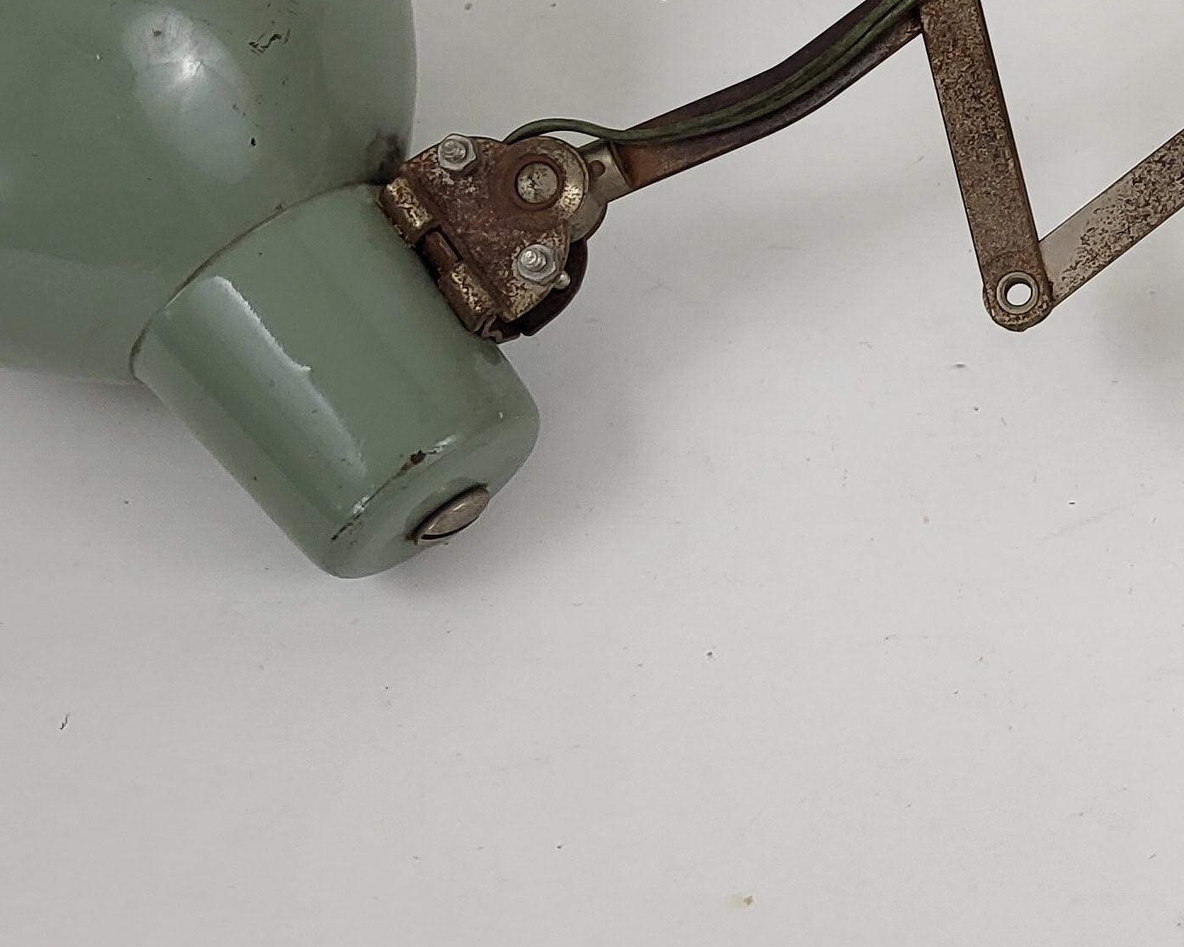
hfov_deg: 24.6
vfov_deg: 20.5
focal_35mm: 73
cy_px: 68
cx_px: 1232
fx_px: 2557
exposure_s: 1/100
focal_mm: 5.4
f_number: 1.8
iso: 200
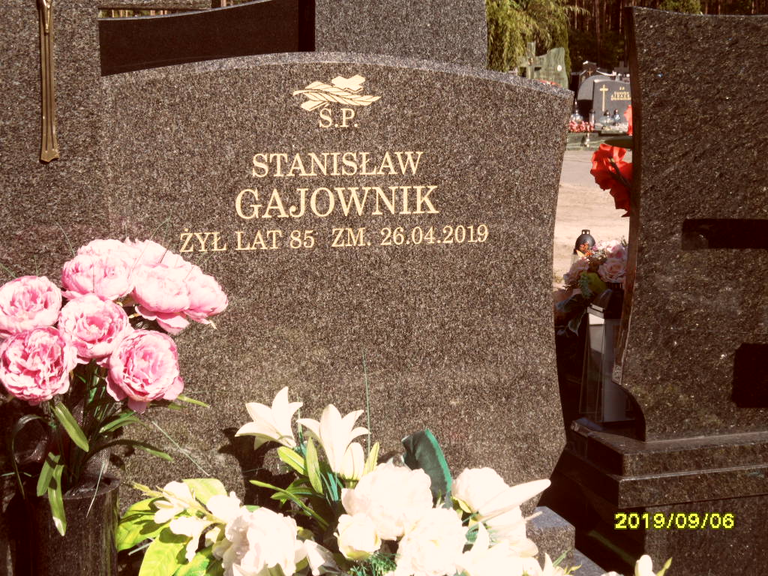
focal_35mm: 60
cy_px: 288
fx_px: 1331
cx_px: 384
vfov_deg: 24.4
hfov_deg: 32.2
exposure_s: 1/500
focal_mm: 10.3
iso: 80
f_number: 4
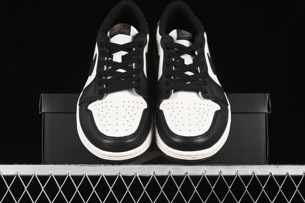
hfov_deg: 27.0
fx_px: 635
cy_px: 102
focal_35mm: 75
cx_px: 152
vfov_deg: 18.2
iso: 160
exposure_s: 1/60
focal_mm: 50
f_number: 6.3
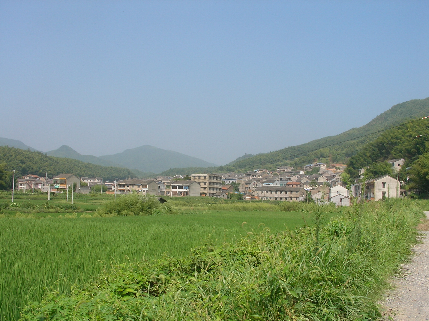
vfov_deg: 37.7
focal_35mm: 38
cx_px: 214
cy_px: 160
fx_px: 471
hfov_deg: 49.0
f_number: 5.6
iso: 50
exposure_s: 1/317
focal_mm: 5.8
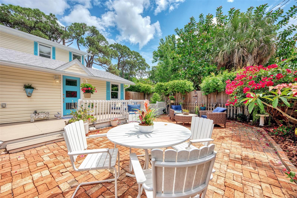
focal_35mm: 13
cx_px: 148
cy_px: 99
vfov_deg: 85.4
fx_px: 107
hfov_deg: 108.3
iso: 125
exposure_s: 1/200
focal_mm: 13
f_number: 7.1
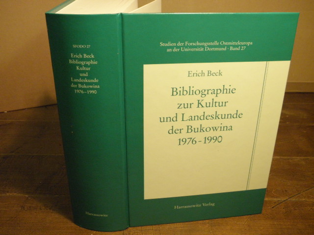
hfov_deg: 51.4
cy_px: 118
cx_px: 157
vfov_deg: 39.7
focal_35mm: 36
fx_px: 327
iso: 400
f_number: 3.7
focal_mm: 6.4
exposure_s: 1/25
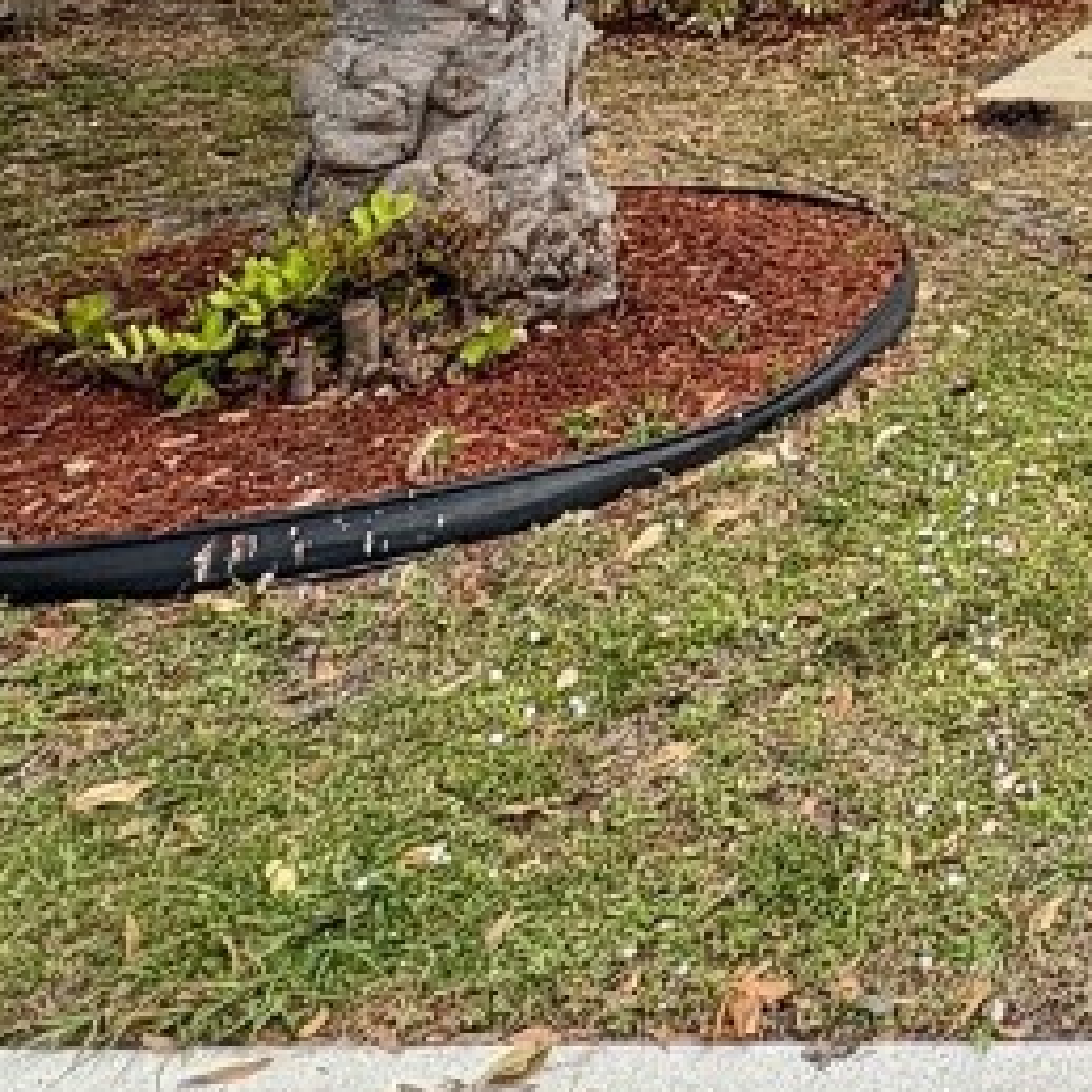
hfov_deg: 26.3
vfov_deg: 28.4
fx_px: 1749
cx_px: 1594
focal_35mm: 49
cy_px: -333
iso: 50
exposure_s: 1/1198
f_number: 2.2
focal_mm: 2.22
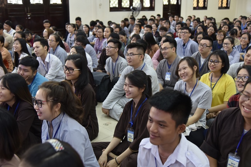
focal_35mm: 40
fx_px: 279
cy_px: 84
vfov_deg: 33.4
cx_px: 126
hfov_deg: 48.5
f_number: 4
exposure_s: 1/50
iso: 800
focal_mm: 40
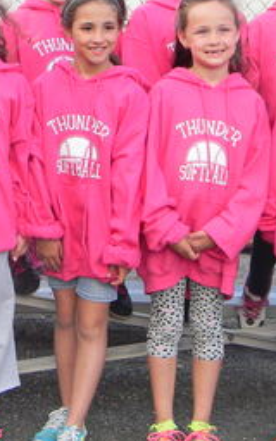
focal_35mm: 140
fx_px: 1685
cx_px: 160
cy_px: 103
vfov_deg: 14.9
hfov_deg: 9.4
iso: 80
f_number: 3.9
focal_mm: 8.6
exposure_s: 1/97.4
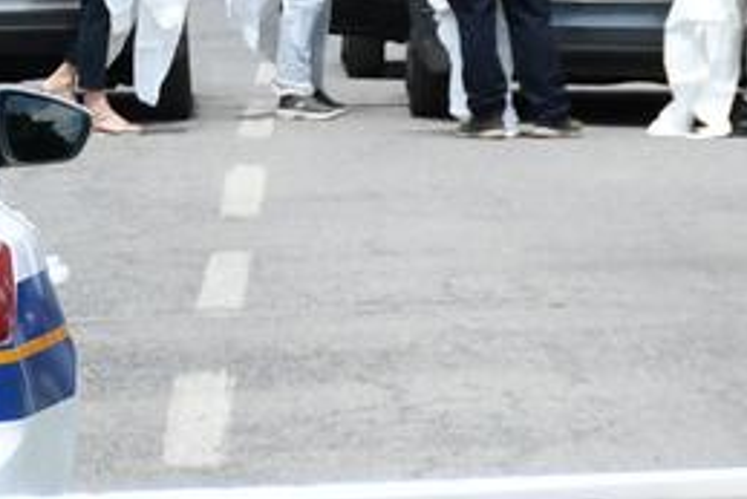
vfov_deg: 2.9
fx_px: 10007
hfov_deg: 4.3
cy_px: 472
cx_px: 617
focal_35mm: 482
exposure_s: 1/1600
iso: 400
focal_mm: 52
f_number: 4.8
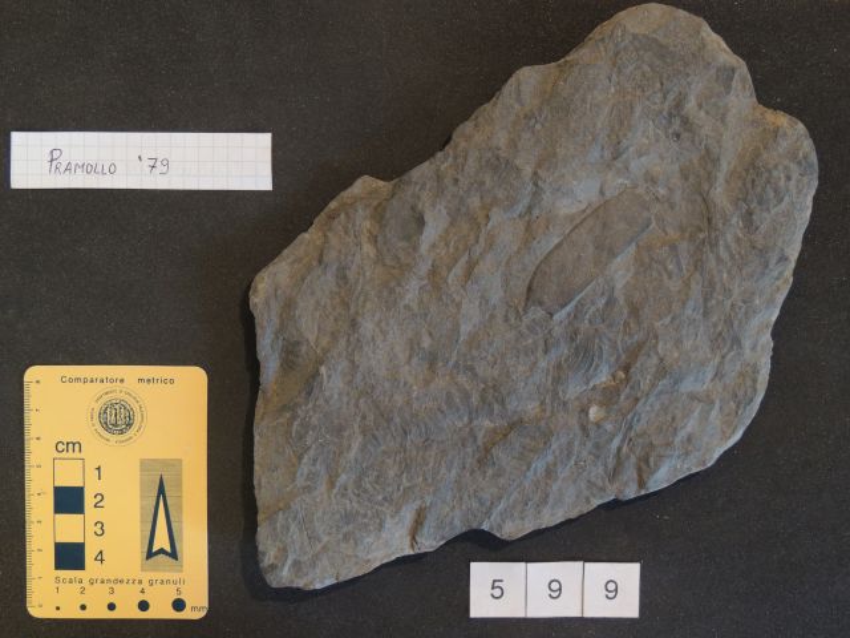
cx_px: 425
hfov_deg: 27.8
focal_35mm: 70
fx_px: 1719
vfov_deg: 21.0
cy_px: 319
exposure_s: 1/30
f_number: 3.9
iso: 400
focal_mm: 12.4
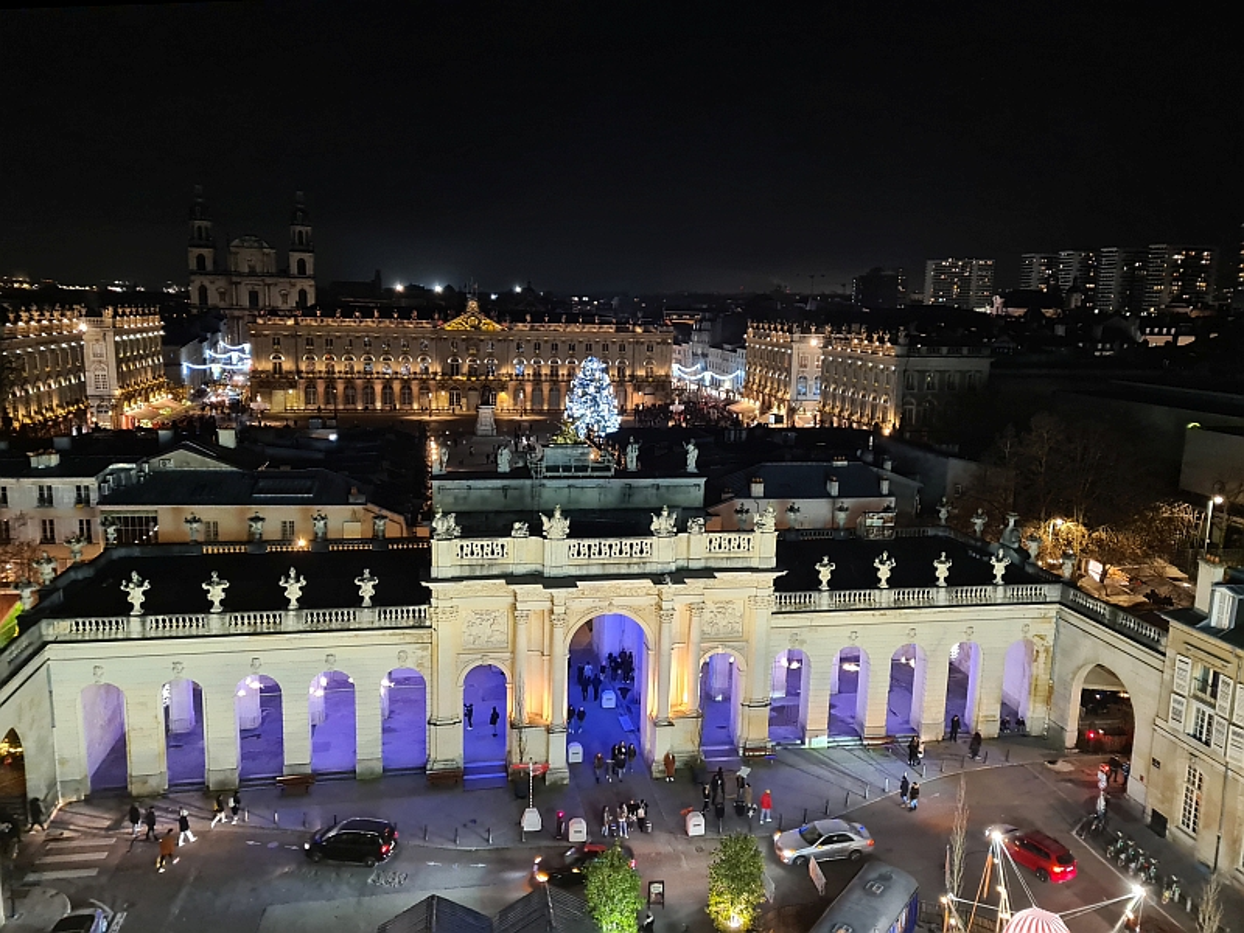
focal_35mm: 26
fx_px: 934
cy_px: 466
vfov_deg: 53.1
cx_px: 622
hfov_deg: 67.3
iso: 500
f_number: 1.8
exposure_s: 1/25
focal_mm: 5.4
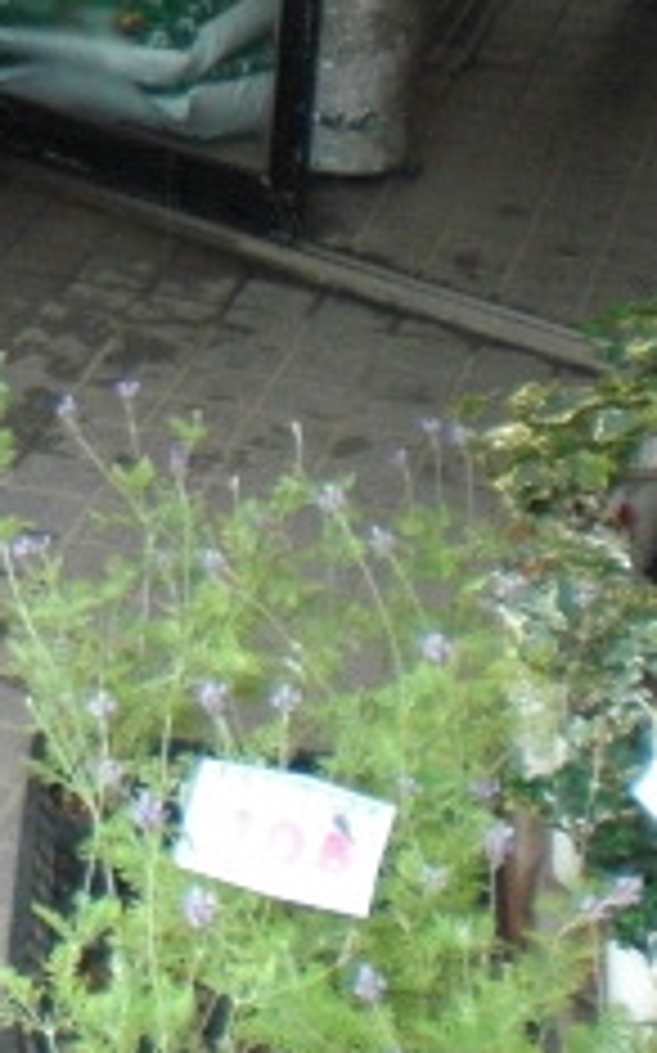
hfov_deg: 10.7
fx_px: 3155
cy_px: -14
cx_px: -706
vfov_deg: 18.4
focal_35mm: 110
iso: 400
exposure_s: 1/100
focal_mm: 6.3
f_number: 3.1
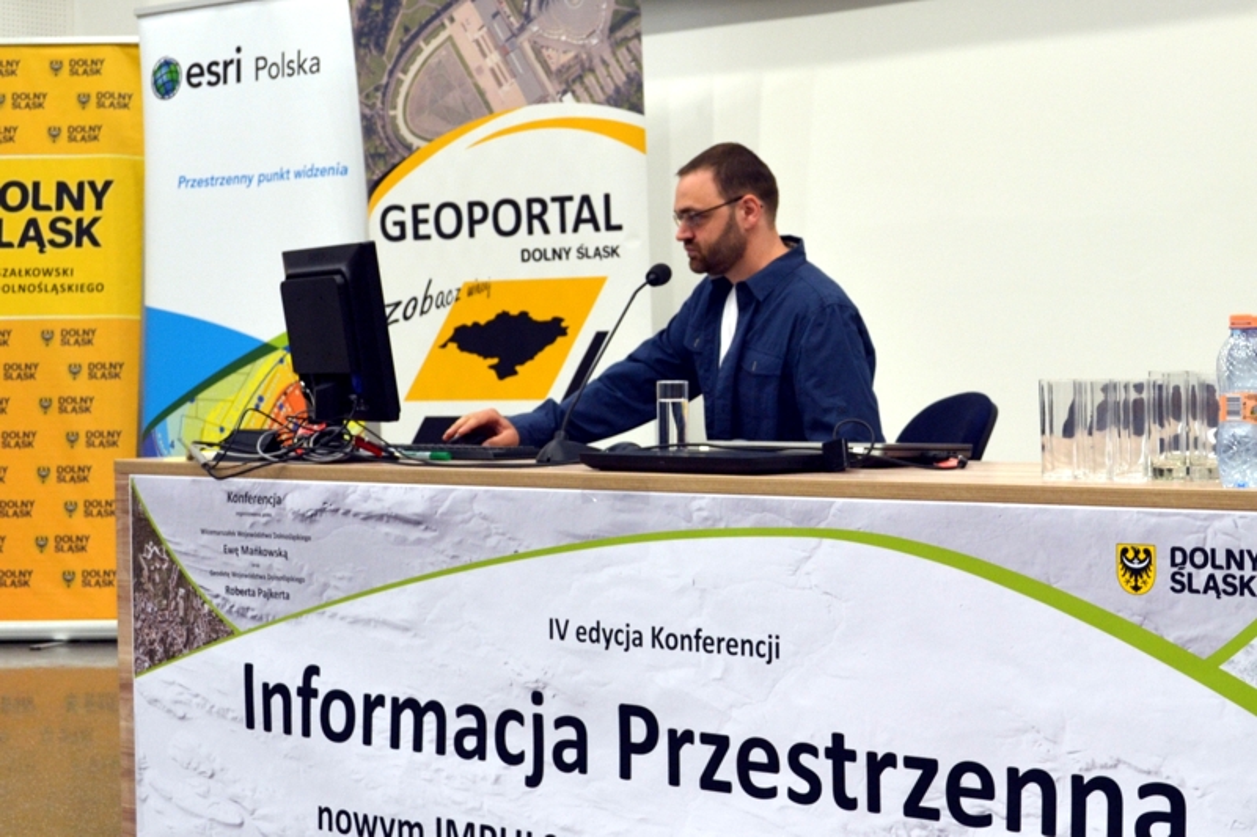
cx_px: 628
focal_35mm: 42
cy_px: 418
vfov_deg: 31.9
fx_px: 1466
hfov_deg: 46.4
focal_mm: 28
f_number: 4.5
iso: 320
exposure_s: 1/30
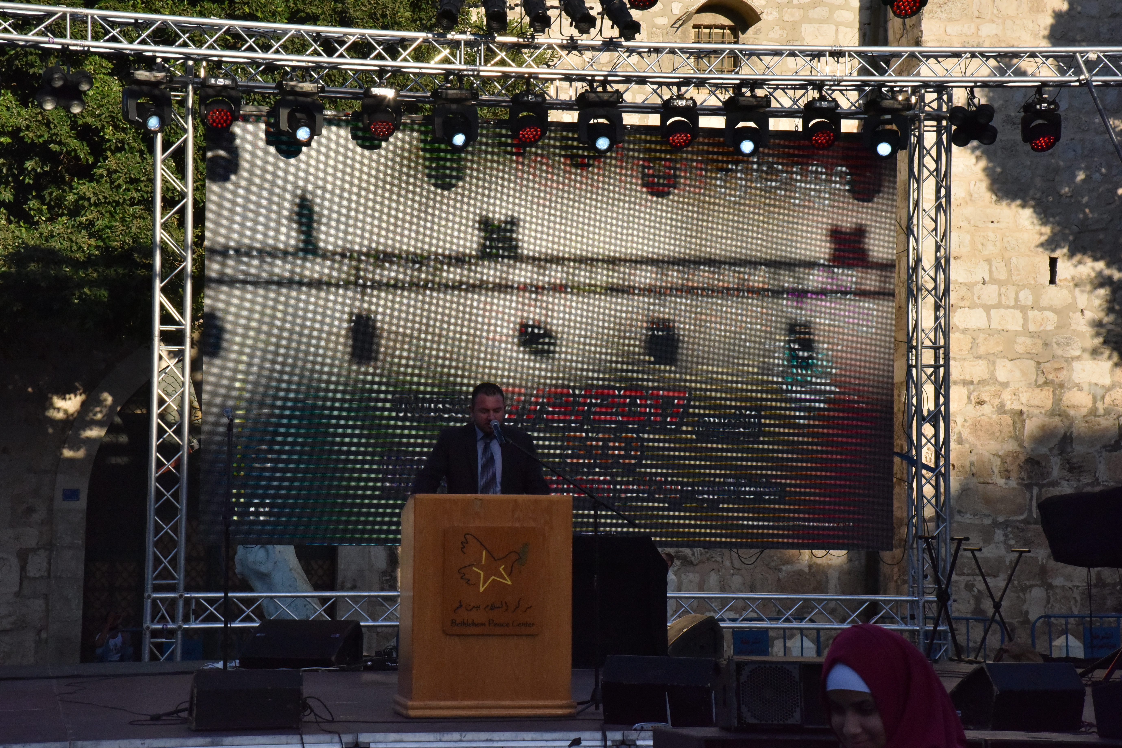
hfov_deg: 23.9
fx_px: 2649
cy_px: 374
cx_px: 561
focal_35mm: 85
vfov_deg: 16.1
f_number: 18
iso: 2500
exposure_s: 1/1250
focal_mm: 85
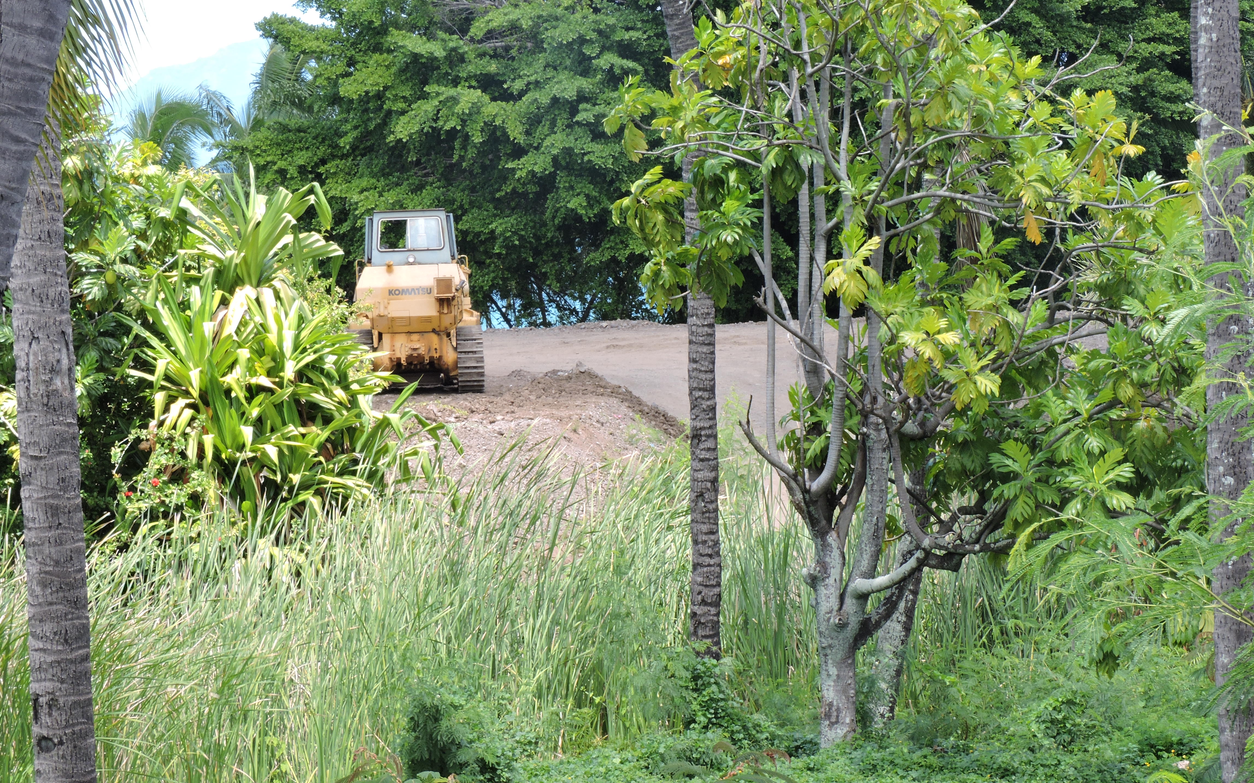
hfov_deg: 11.6
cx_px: 625
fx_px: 6185
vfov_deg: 7.2
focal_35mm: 181
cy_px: 387
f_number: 7.3
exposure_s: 1/60
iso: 100
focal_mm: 30.5
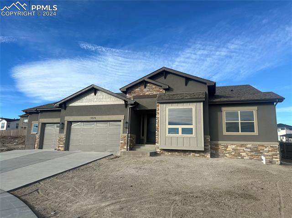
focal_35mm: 24
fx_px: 202
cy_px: 109
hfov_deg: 71.6
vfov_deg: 56.8
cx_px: 146
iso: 80
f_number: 1.78
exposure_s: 1/3717
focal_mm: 6.86
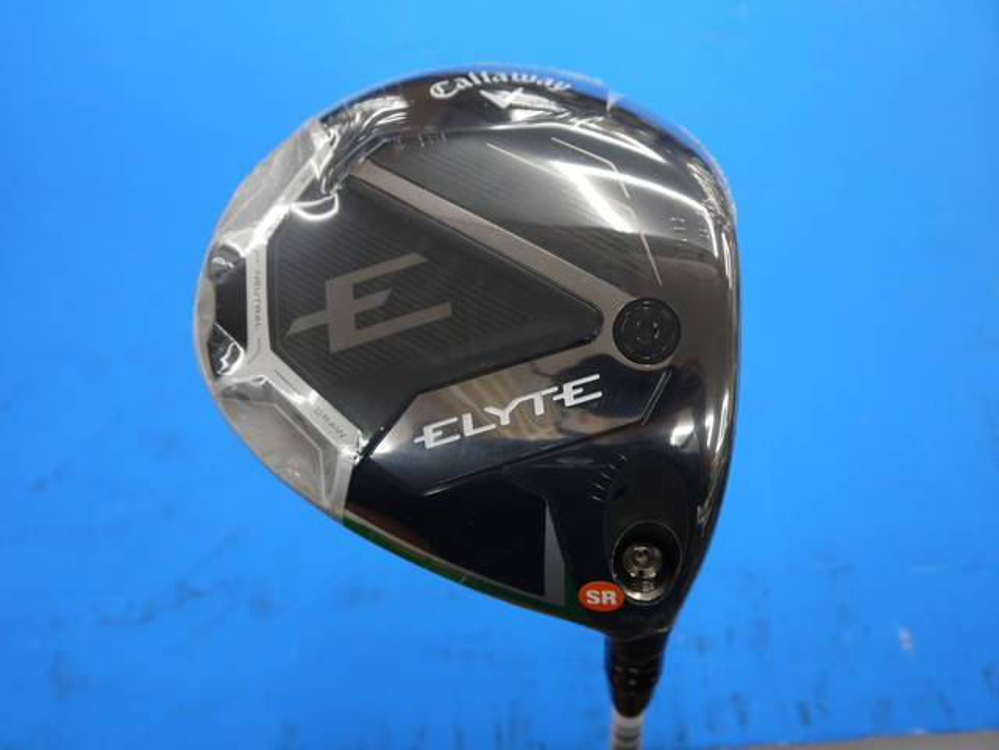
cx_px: 500
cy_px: 375
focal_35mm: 42
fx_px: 1212
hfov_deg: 44.8
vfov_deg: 34.3
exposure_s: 1/60
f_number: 4.3
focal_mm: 21
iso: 200
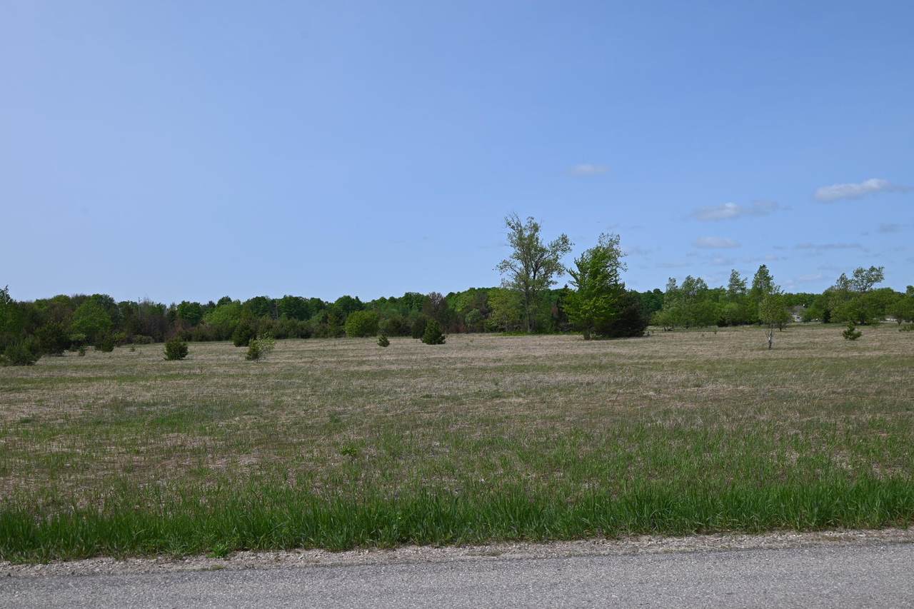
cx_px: 457
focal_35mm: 36
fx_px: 914
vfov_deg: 36.9
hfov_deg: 53.1
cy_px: 304
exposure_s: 1/500
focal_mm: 36
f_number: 8
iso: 100
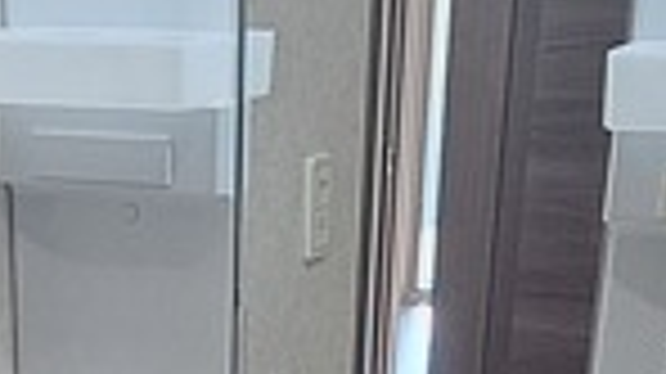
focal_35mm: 92
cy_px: 820
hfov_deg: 22.9
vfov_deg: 11.4
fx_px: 1624
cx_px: 135
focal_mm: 1.74
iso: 50
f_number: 2.2
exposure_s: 1/50
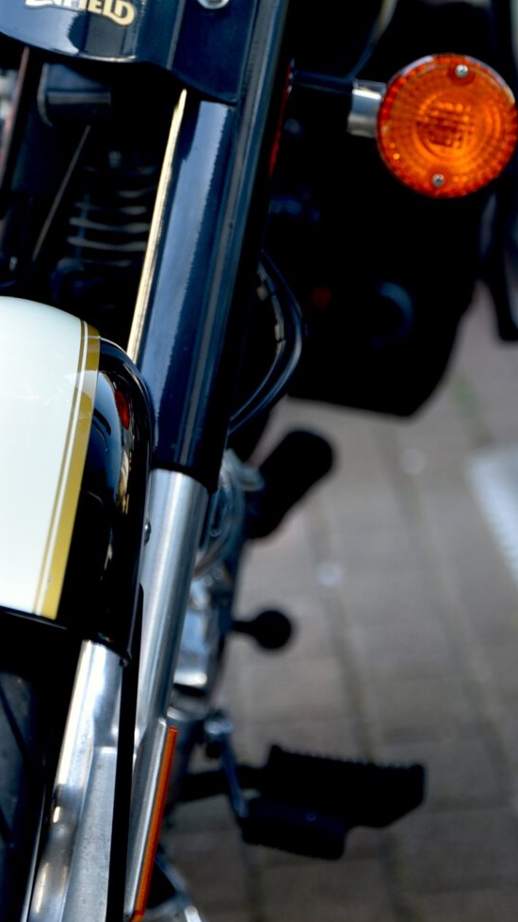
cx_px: 181
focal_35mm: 170
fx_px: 4152
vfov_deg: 12.6
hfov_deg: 7.1
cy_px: 165
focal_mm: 62
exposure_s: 1/60
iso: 100
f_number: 2.8
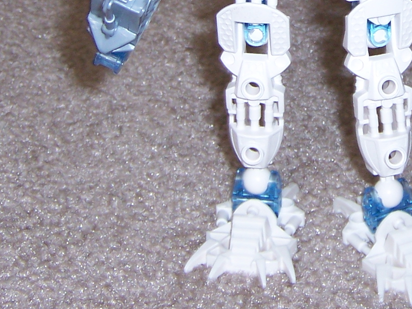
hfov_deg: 17.8
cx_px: 313
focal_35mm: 110
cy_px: -98
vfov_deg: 13.0
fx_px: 1309
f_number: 3.4
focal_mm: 6.7
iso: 140
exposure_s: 1/60
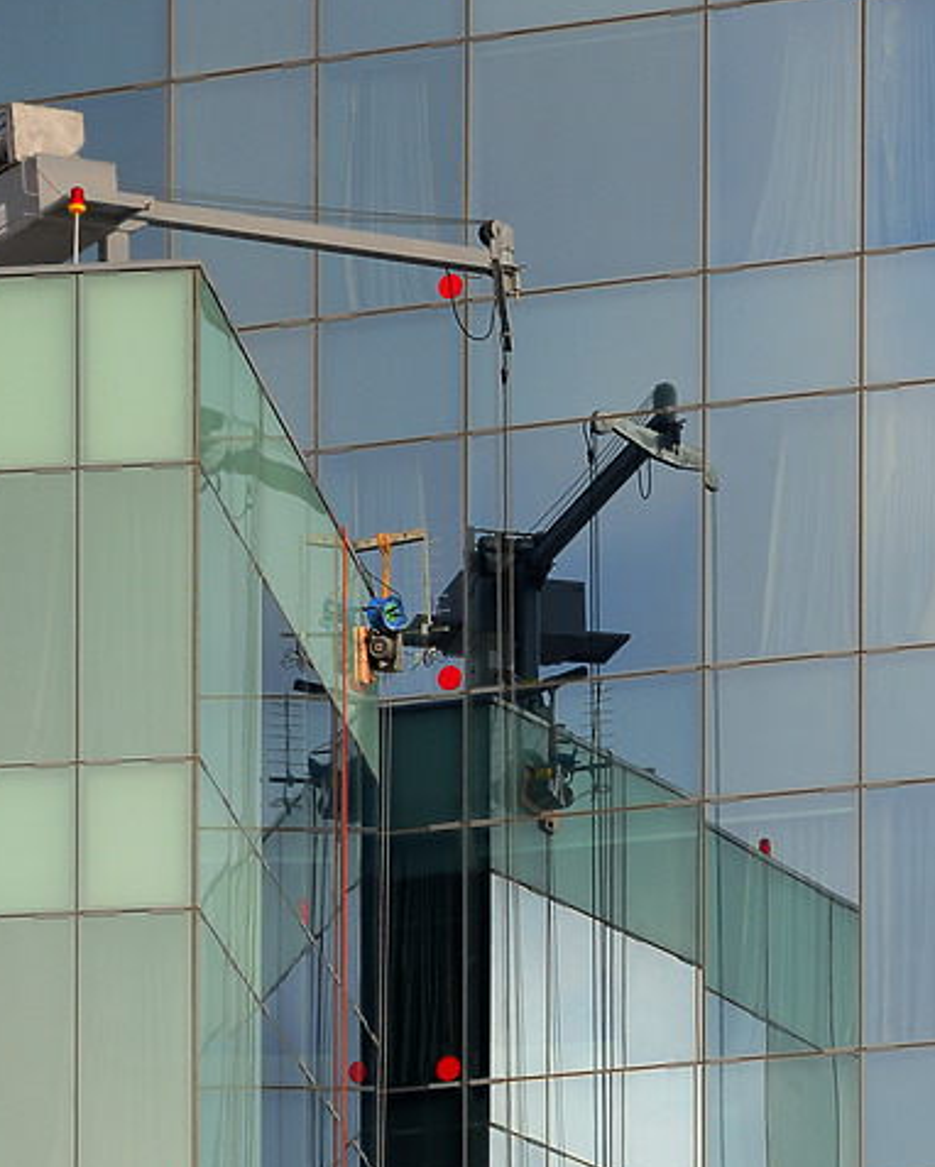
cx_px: 345
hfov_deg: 6.1
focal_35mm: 252
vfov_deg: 7.7
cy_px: 949
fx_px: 8707
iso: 200
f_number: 9
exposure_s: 1/320
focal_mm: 95
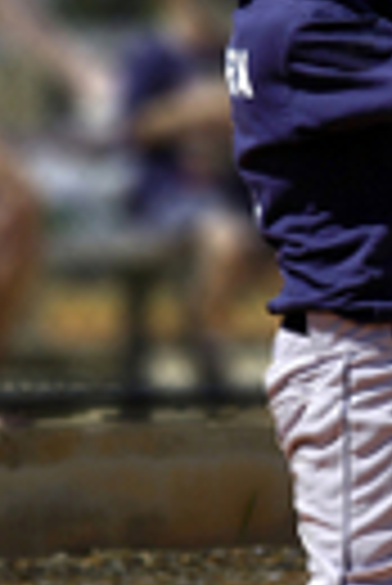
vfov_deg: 3.8
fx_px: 8731
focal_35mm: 536
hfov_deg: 2.6
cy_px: 234
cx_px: 385
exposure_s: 1/640
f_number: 6.3
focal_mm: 116
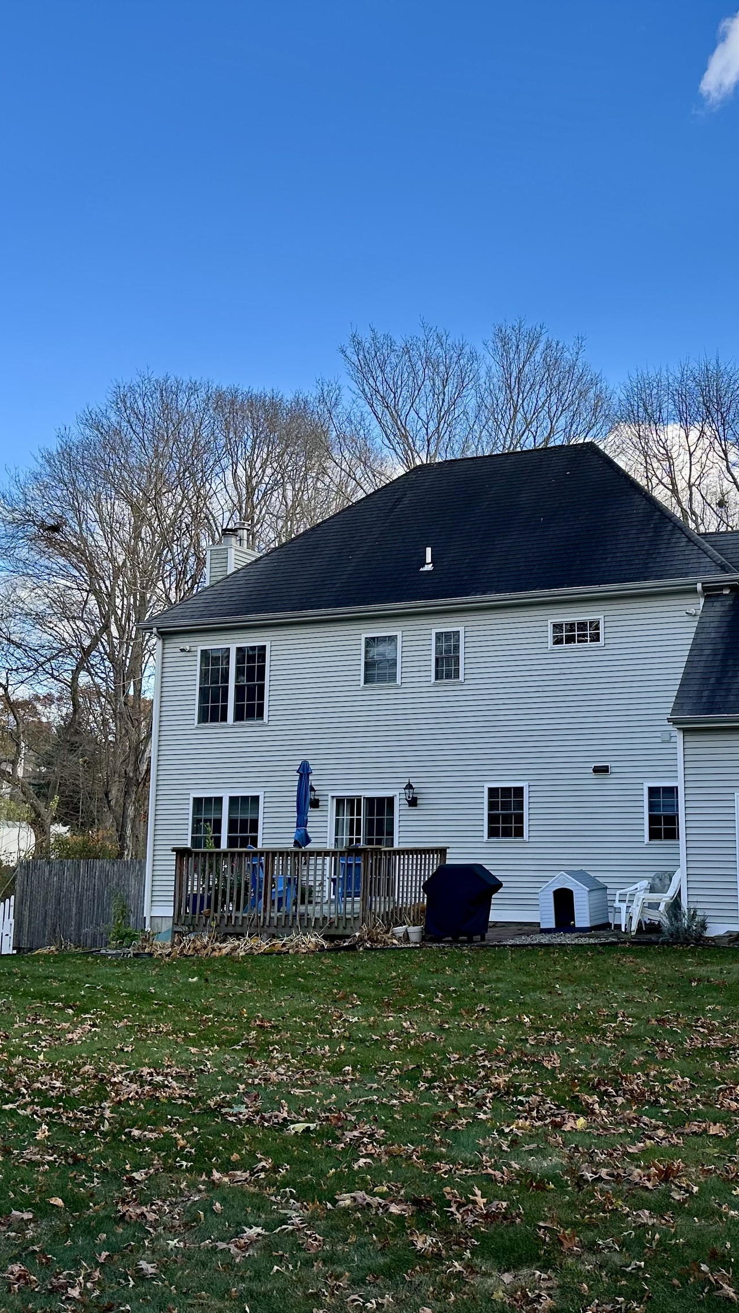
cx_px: 564
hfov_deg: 33.0
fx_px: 1219
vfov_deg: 56.6
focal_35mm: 35
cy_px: 655
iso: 80
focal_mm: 6.86
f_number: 1.78
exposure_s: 1/1131
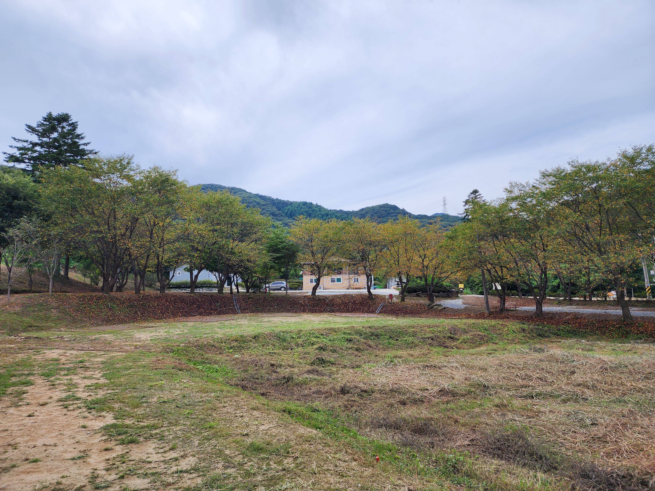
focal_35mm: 23
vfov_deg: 58.9
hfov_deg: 73.9
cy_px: 246
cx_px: 328
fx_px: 435
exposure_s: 1/1354
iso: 12
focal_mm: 6.4
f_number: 1.8
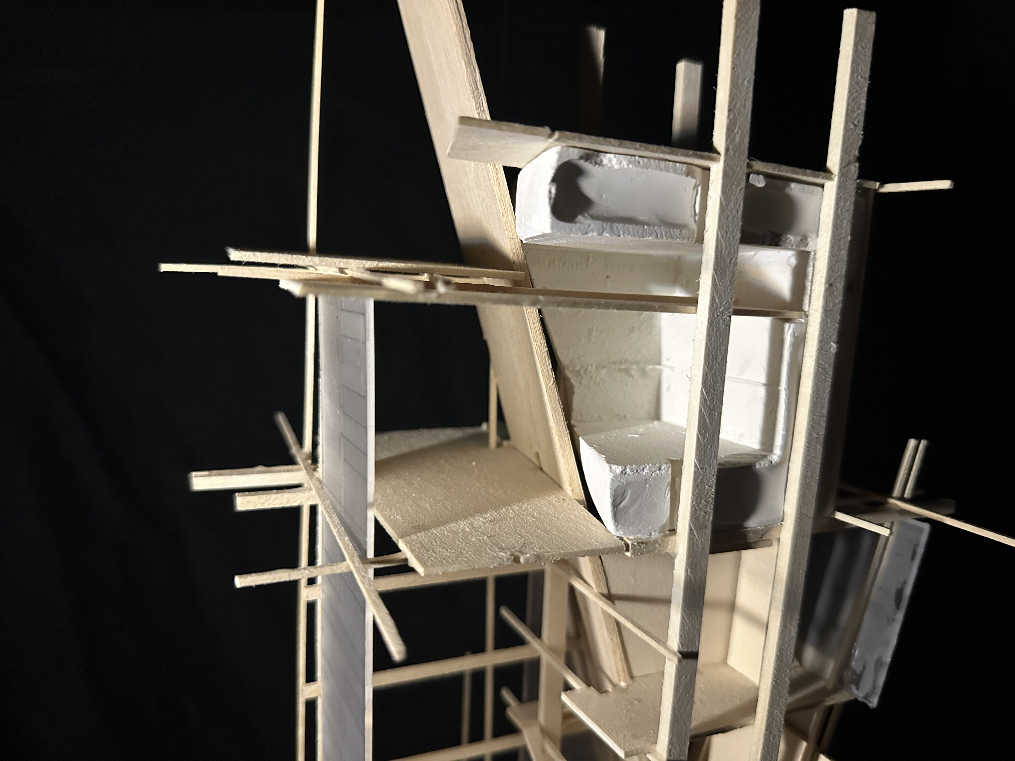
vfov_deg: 56.8
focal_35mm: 24
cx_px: 508
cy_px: 380
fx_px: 704
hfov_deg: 71.6
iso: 1000
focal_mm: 6.86
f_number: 1.78
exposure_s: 1/42
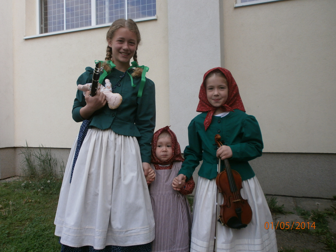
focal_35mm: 27
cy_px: 126
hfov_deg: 65.3
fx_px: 262
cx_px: 168
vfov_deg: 51.4
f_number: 2.9
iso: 100
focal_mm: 4.8
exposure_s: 1/400
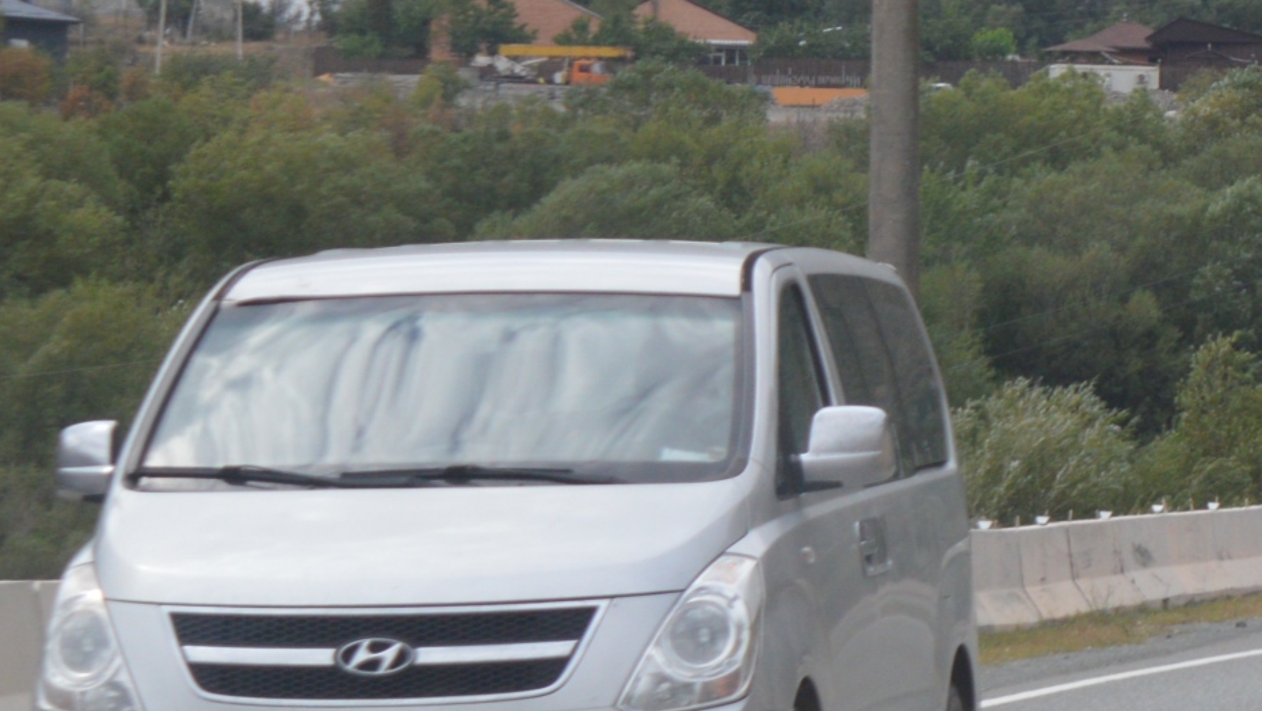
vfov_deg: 9.3
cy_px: 512
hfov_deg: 16.4
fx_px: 4377
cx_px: 500
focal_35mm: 131
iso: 400
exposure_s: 1/1250
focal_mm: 55
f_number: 5.6
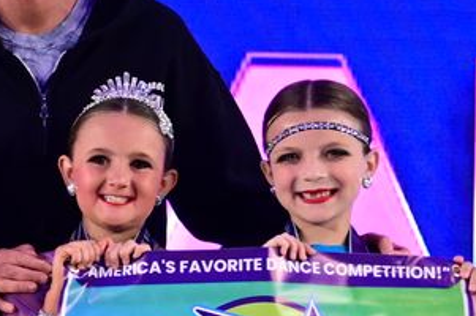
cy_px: 287
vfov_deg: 2.6
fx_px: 6921
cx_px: -304
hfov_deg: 3.9
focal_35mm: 524
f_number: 3.2
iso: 2500
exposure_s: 1/1000
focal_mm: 70
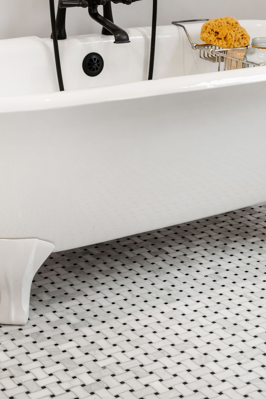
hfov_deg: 17.0
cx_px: 135
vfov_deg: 24.9
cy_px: 75
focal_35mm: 80
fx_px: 888
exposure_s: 1/2.5
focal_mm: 48.7
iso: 250
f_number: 8
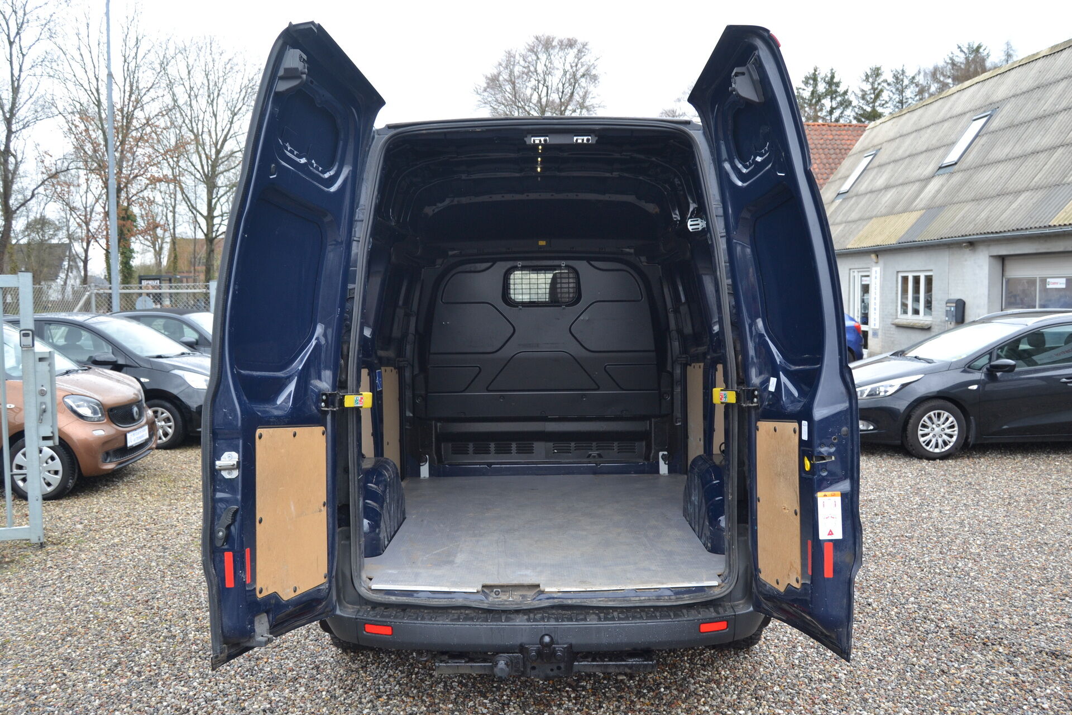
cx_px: 536
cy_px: 358
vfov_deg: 43.6
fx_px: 893
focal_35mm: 30
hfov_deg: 61.9
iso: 180
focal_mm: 20
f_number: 5.6
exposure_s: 1/125
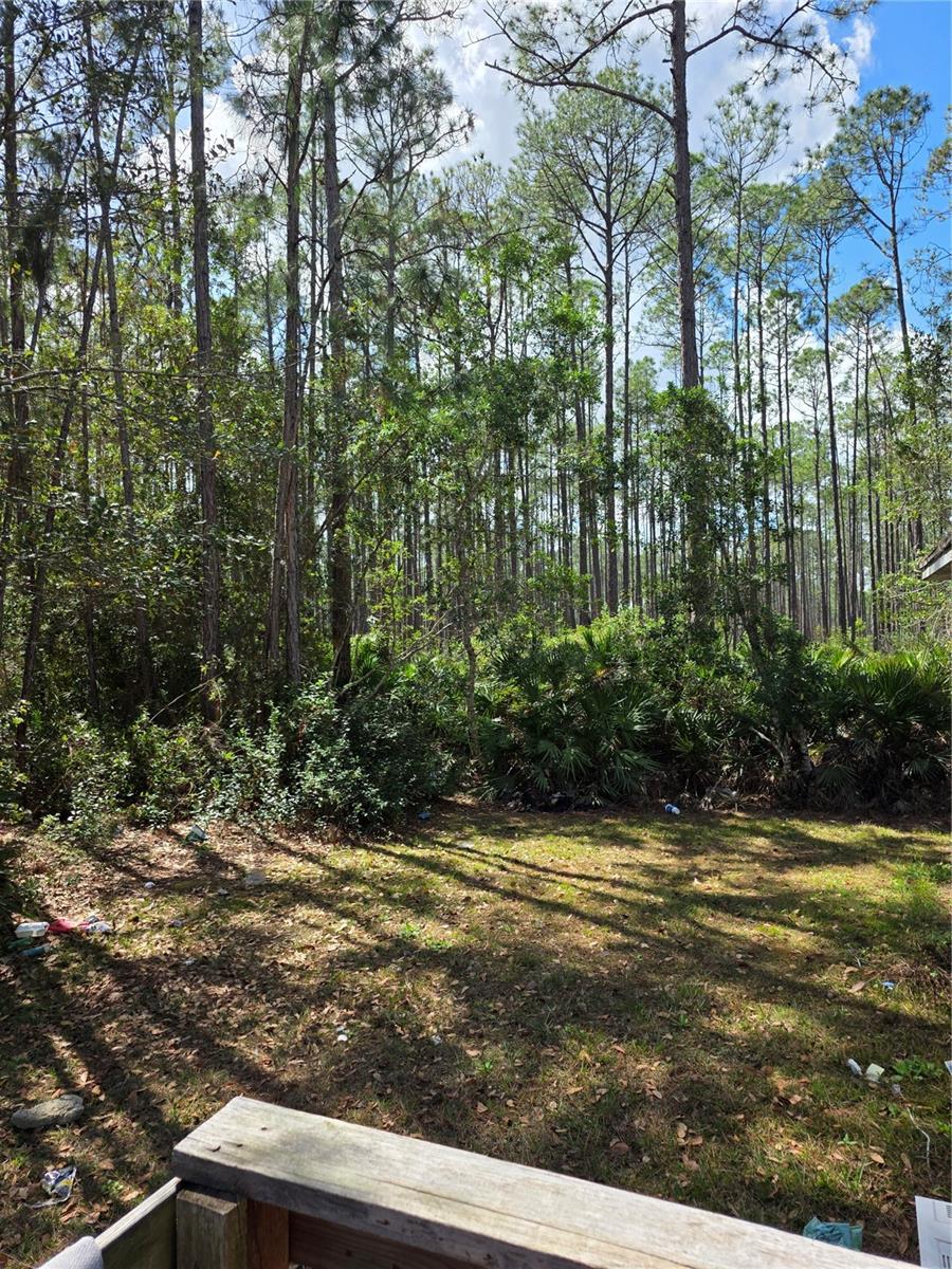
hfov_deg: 58.9
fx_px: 843
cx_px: 476
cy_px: 634
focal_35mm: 23
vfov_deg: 73.9
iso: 80
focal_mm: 6.25
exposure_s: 1/2859
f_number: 1.7
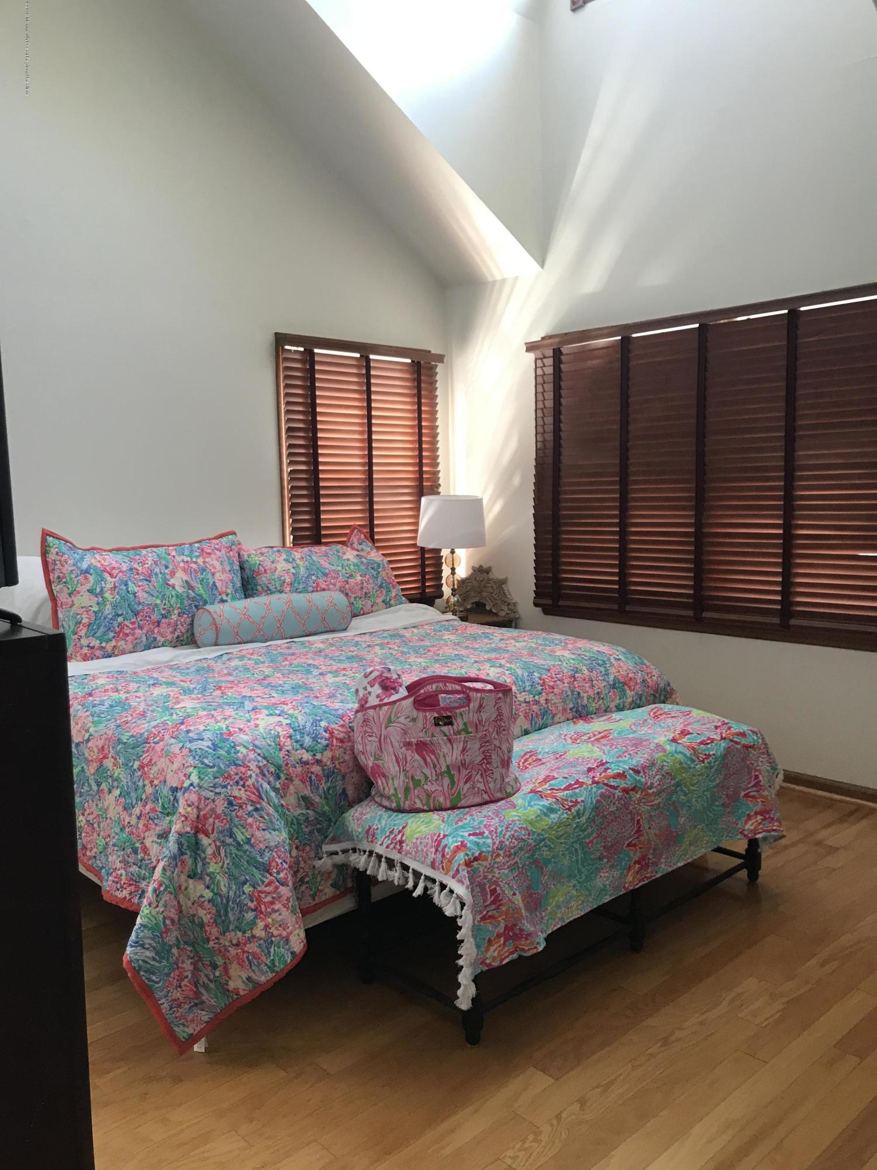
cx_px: 438
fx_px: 946
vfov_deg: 63.4
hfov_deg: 49.7
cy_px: 585
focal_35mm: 28
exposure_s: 1/24
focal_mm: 3.99
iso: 32
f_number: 1.8
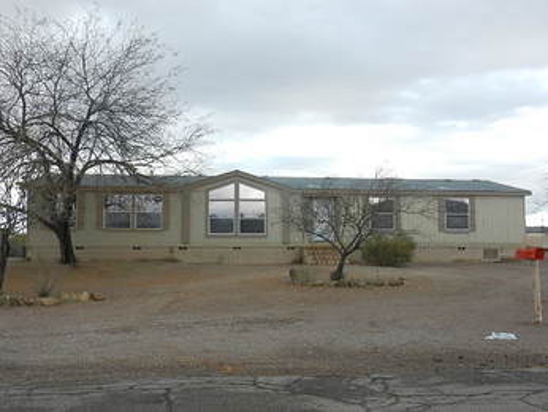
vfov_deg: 43.0
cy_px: 206
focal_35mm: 33
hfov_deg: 55.3
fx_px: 523
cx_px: 274
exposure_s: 1/200
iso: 160
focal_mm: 5.9
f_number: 3.8
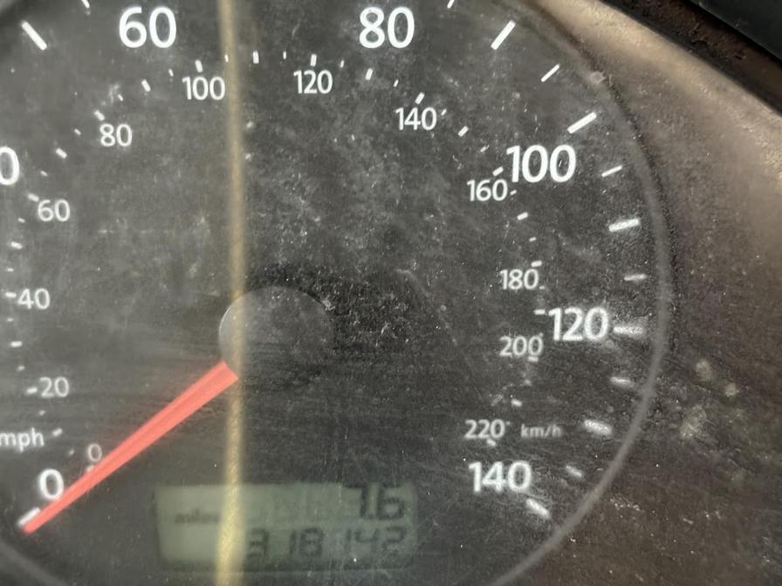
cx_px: 391
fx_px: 1175
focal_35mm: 52
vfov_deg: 28.0
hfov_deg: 36.8
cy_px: 293
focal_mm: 5.96
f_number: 1.6
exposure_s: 1/19
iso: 400
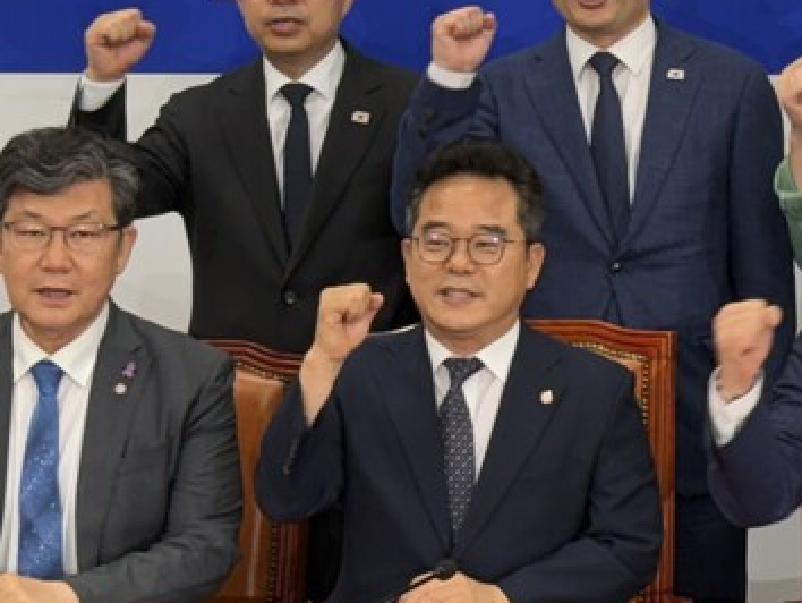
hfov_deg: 10.2
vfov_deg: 7.9
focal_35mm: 188
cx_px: 1160
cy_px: 77
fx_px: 4359
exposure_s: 1/60
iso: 32
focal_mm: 5.96
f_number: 1.6
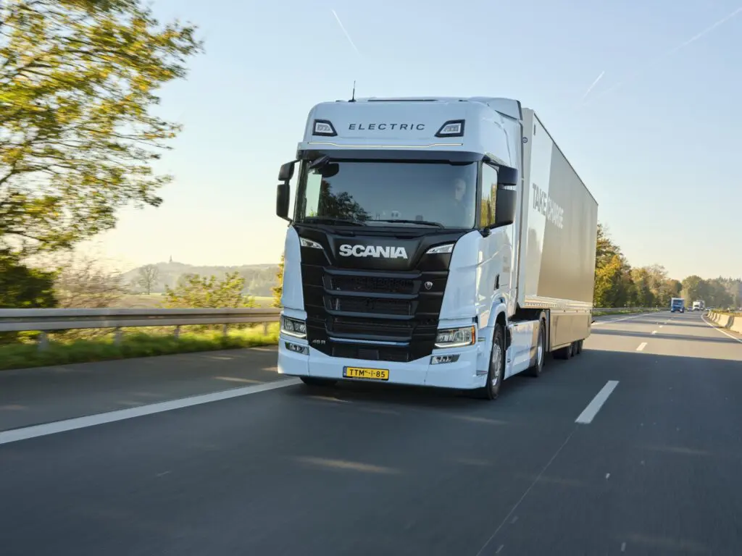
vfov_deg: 32.2
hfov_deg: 42.1
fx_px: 965
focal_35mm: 45
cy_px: 278
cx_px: 371
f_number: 8
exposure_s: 1/125
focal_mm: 56.3
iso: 160
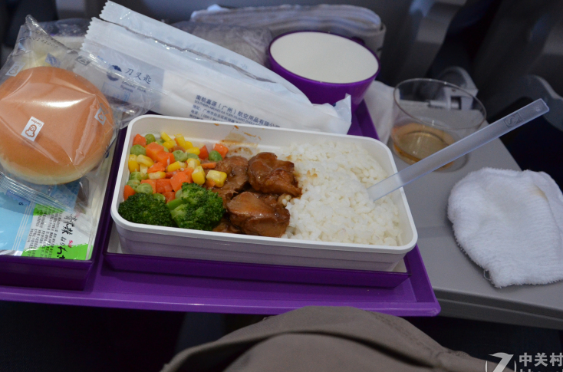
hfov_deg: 48.3
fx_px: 624
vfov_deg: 32.9
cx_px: 227
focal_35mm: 40
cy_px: 125
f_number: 3.5
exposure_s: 1/13
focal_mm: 18
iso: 1600
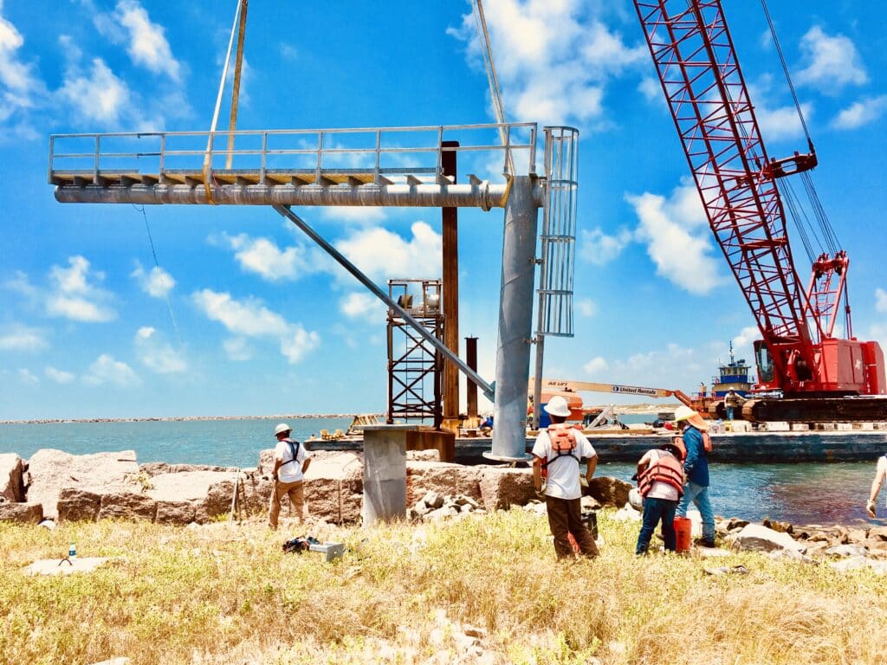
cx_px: 444
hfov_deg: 61.7
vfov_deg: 48.2
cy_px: 332
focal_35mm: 29
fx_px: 743
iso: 25
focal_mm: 4.15
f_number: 2.2
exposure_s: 1/1876
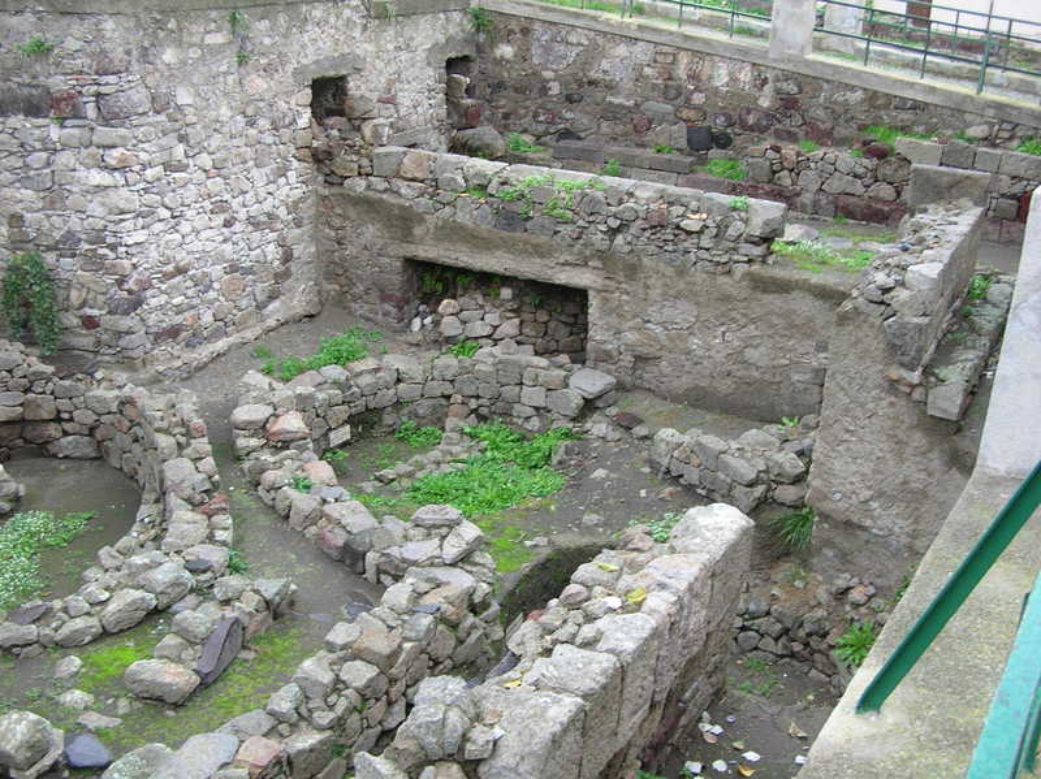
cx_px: 520
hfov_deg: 51.4
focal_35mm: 36
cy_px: 390
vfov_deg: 39.6
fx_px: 1082
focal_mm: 6
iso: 50
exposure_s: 1/19.8
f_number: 2.7
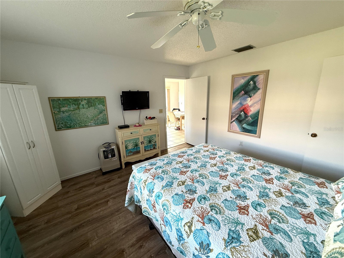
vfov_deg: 85.7
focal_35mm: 14
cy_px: 129
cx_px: 172
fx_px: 139
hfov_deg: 102.1
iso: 250
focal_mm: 2.22
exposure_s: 1/60
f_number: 2.2
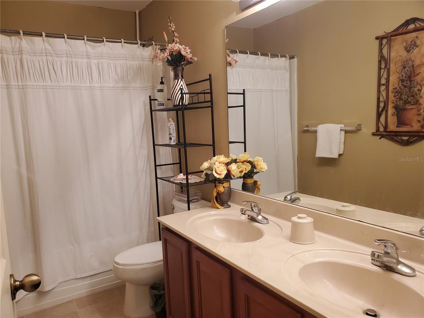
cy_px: 159
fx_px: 318
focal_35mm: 26
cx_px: 212
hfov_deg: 67.3
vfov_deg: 53.1
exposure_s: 1/40
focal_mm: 4.3
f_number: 2.4
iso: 250
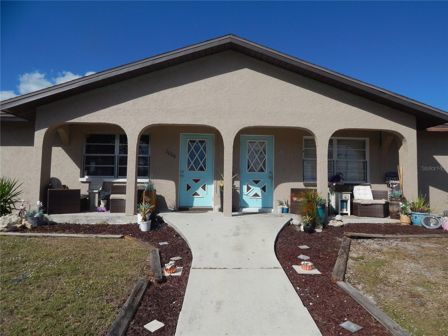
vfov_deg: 58.9
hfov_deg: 73.9
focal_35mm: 23
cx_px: 224
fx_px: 298
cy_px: 168
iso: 125
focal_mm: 4
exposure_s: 1/1000
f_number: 6
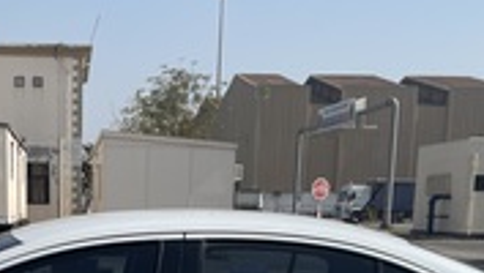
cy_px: 400
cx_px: 108
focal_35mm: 73
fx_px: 938
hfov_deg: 28.4
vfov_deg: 15.4
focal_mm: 4.2
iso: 32
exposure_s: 1/5051
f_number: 1.6
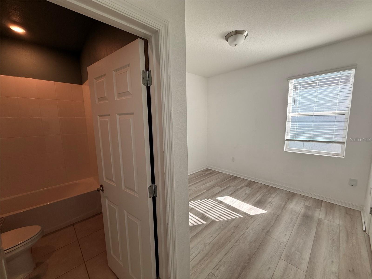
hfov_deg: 102.1
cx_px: 186
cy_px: 140
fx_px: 150
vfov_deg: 85.7
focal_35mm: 14
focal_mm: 2.22
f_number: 2.2
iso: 64
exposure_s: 1/147
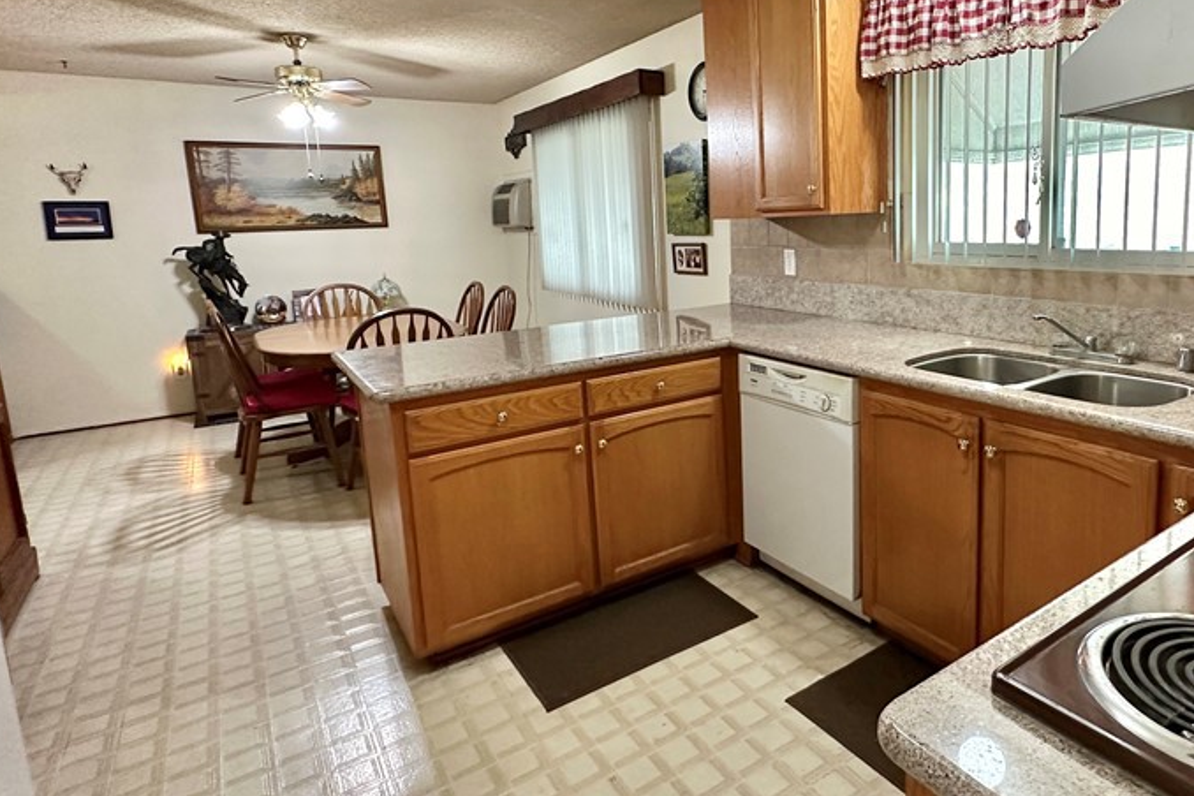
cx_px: 764
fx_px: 730
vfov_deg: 56.8
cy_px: 319
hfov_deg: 76.8
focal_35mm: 22
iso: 320
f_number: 2.2
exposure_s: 1/60
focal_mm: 2.22
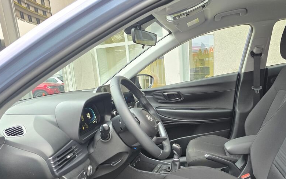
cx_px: 177
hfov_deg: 58.9
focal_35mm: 32
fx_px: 249
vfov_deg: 38.3
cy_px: 138
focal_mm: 6.3
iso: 250
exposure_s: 1/100
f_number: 1.7
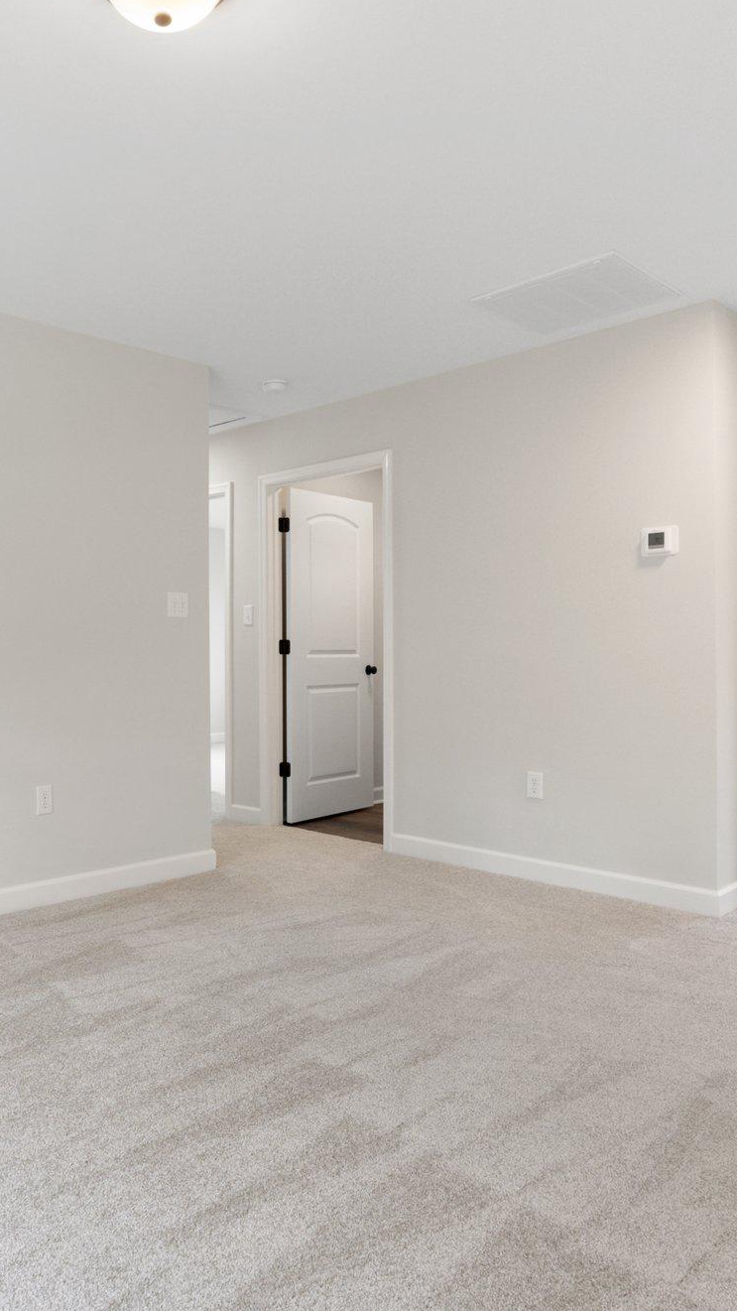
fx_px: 903
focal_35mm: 26
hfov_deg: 43.3
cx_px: 204
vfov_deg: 71.9
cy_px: 651
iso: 640
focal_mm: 16
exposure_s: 1/13
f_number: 10
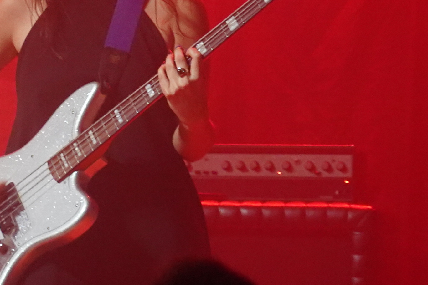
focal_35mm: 259
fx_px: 3079
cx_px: -258
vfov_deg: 5.3
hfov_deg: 7.8
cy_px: -39
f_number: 4
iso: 5000
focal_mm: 59
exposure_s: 1/160
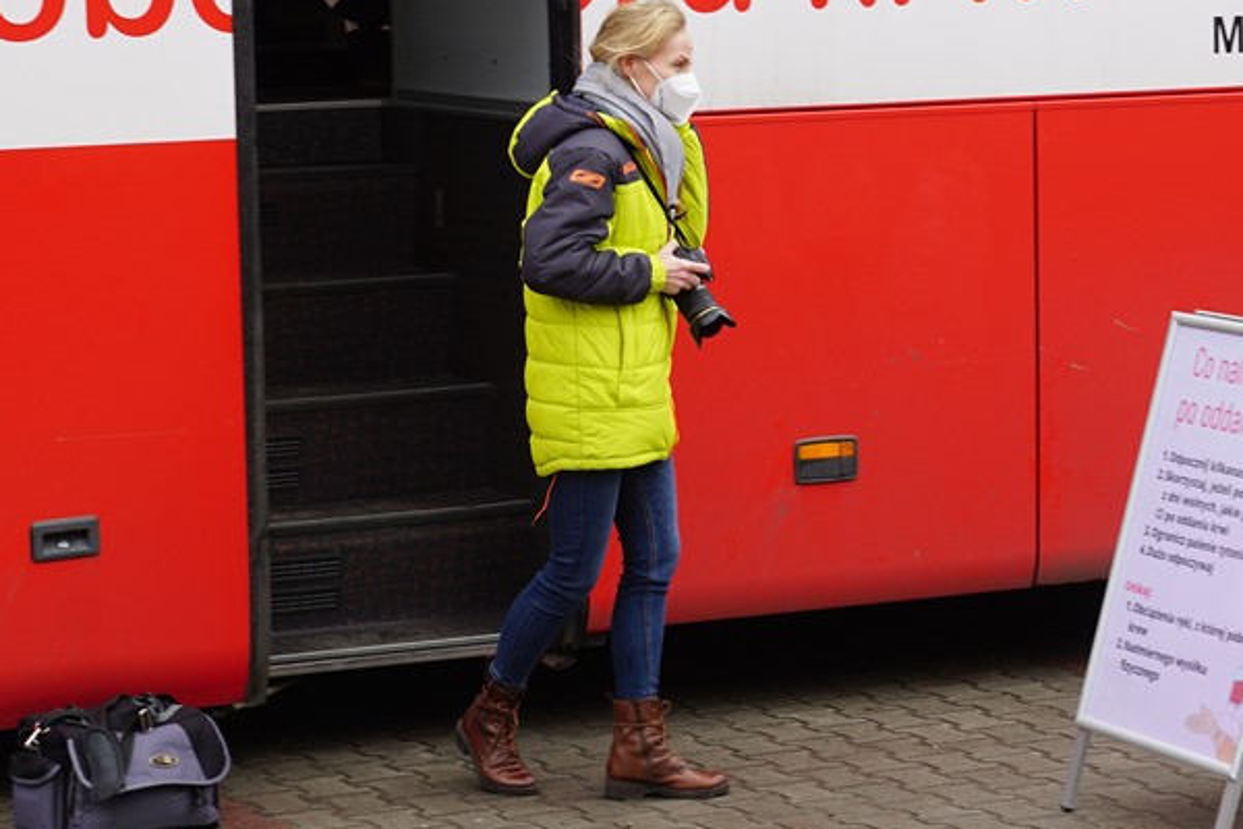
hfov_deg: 16.0
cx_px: 746
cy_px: 190
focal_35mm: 128
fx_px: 4419
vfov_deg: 10.7
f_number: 6.3
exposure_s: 1/125
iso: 100
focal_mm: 50
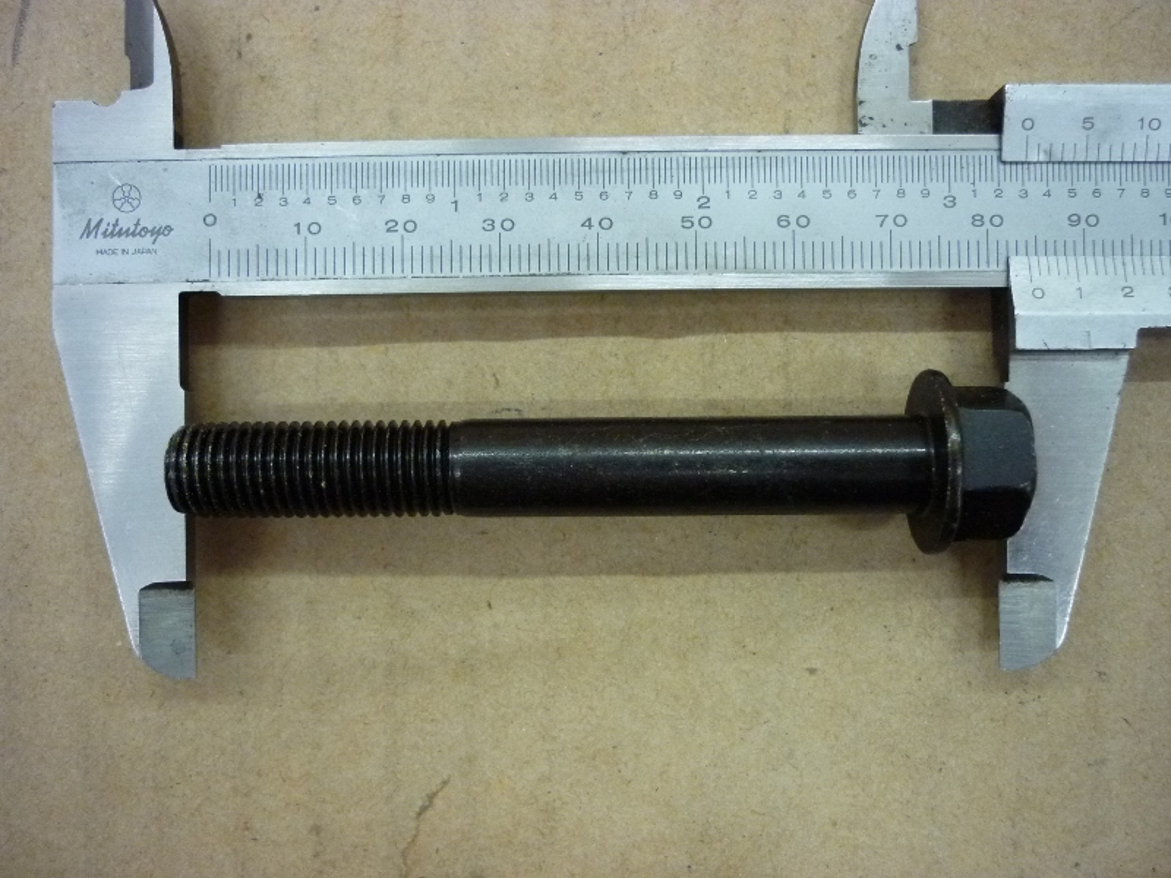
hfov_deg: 55.4
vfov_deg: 42.9
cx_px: 586
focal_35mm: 33
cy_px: 439
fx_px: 1116
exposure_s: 1/20
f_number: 2.8
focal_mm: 5.5
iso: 400
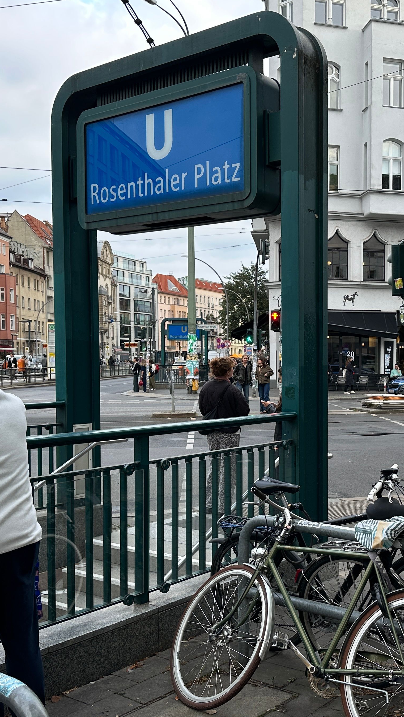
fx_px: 743
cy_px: 394
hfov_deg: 29.8
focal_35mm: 39
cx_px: 317
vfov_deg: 51.5
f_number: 1.78
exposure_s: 1/301
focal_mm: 6.86
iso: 80
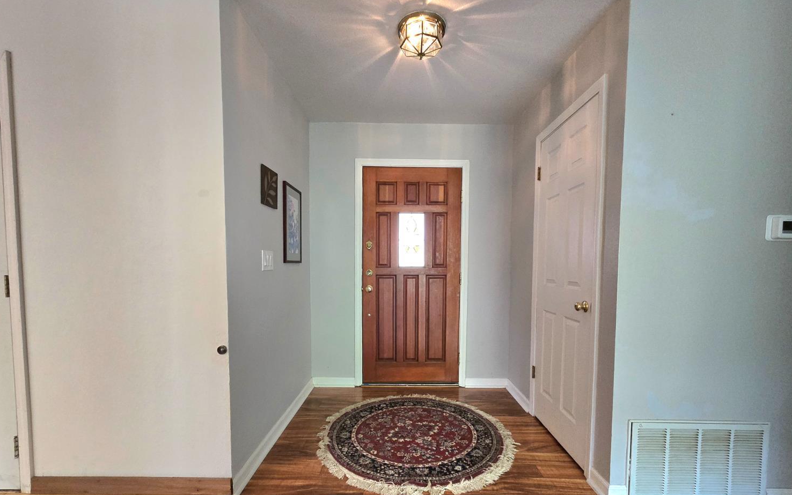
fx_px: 302
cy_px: 281
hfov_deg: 105.3
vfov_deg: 78.3
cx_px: 395
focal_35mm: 14
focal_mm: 2.2
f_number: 2.2
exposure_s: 1/60.2
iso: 640
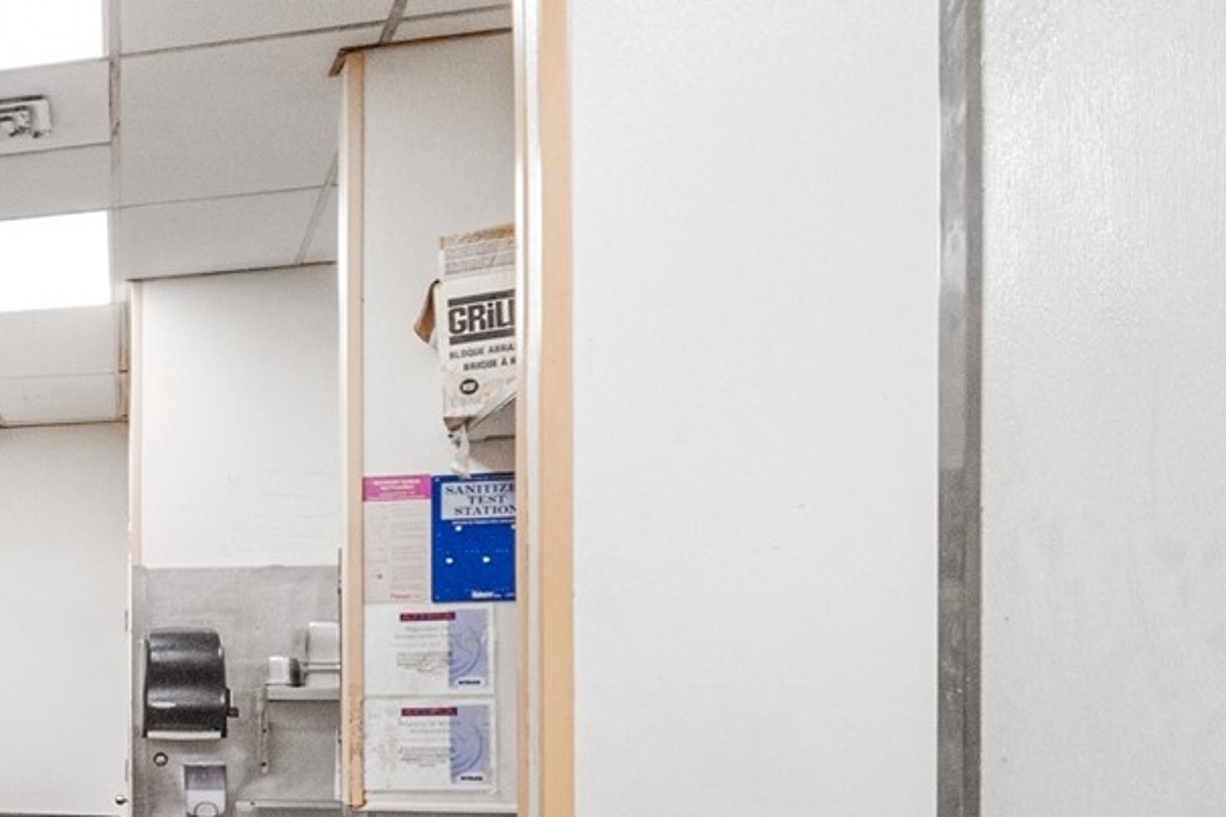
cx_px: -413
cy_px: 789
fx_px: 1430
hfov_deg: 32.8
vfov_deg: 30.0
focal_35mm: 42
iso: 2500
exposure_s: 1/40
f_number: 5.6
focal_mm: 10
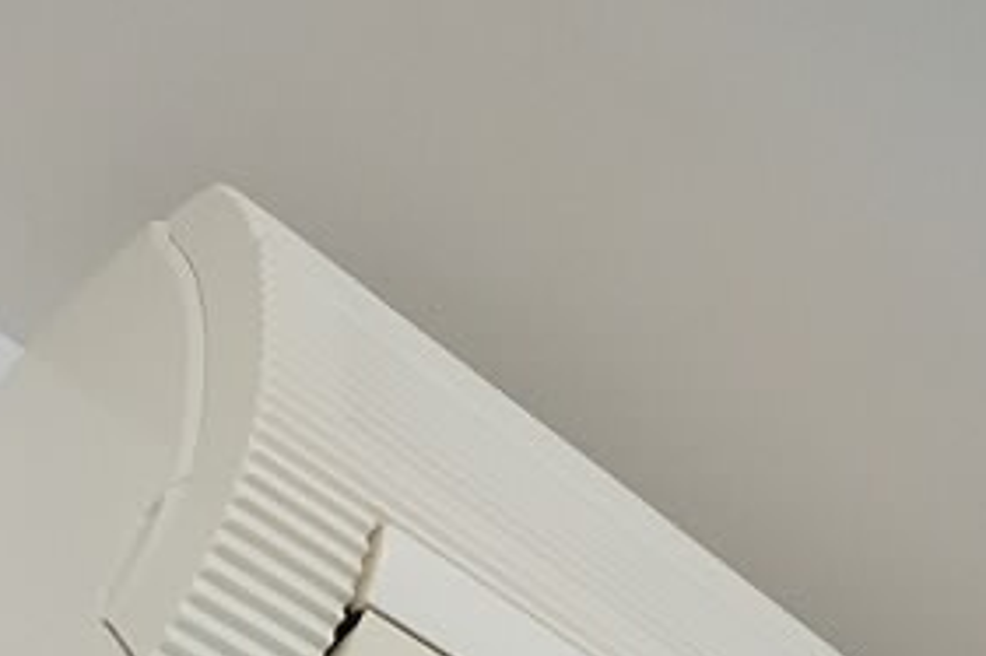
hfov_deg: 32.4
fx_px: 1697
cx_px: 454
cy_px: 786
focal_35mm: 62
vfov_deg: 20.5
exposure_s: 1/160
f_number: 3.5
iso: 2500
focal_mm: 16
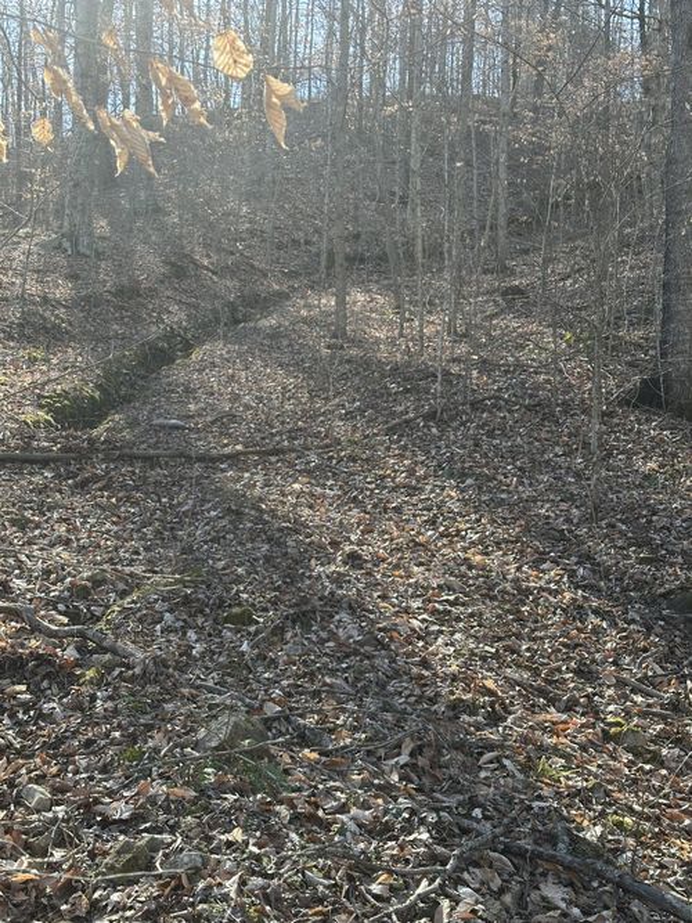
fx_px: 1280
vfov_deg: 39.7
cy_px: 462
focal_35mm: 48
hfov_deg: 30.3
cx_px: 346
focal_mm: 6.86
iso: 64
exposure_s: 1/452
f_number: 1.78
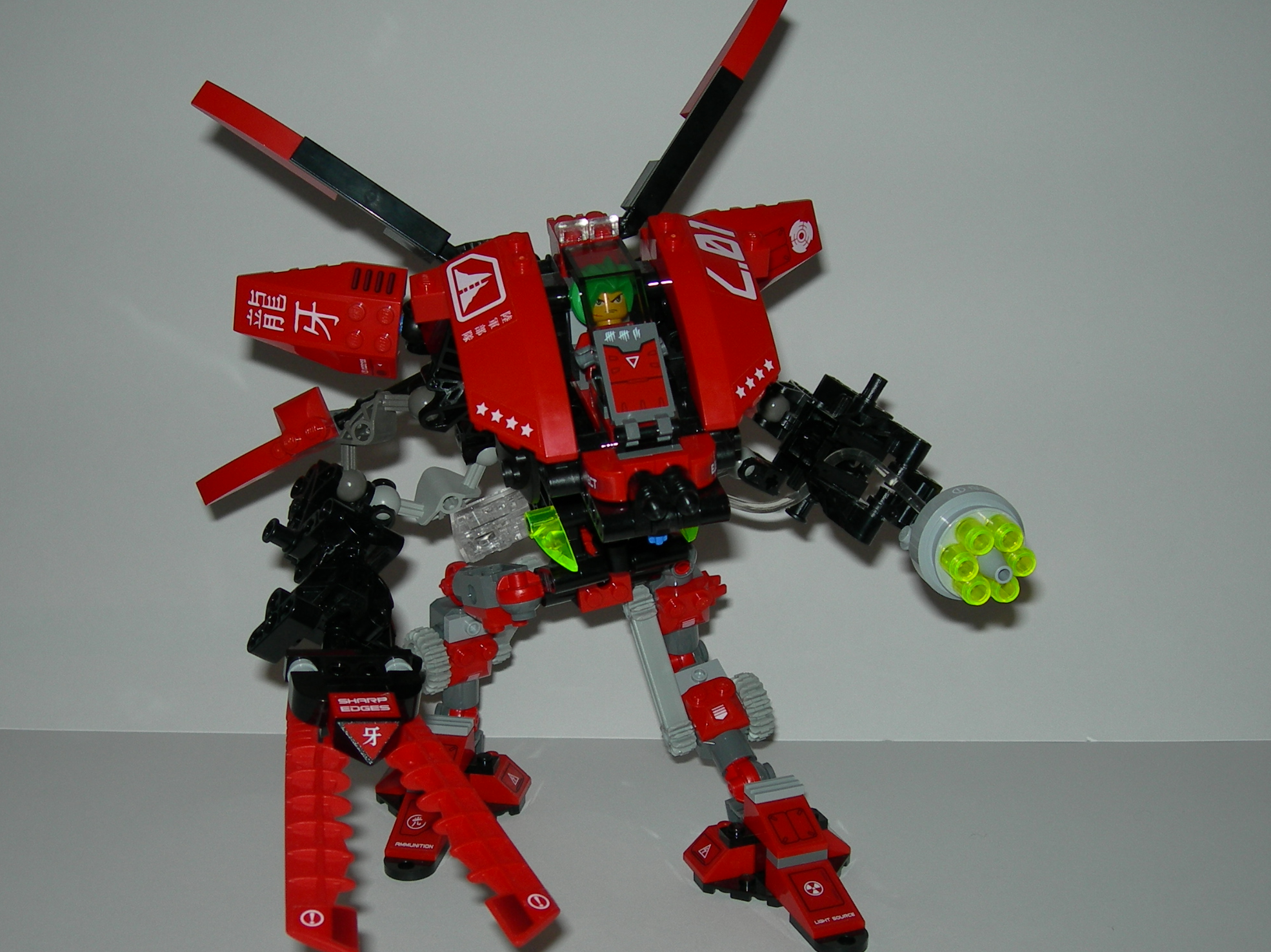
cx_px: 585
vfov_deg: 29.1
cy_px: 530
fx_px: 1836
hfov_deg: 38.2
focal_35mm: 50
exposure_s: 1/60.1
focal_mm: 7.8
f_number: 2.8
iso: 50
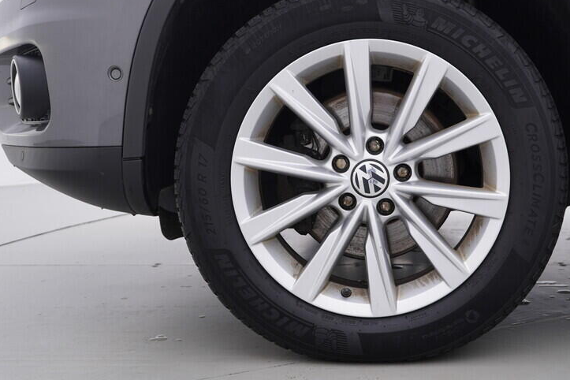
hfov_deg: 38.5
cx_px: 375
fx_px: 807
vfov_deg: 26.4
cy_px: 151
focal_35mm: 51
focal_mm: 24
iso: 125
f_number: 3.5
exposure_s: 1/60
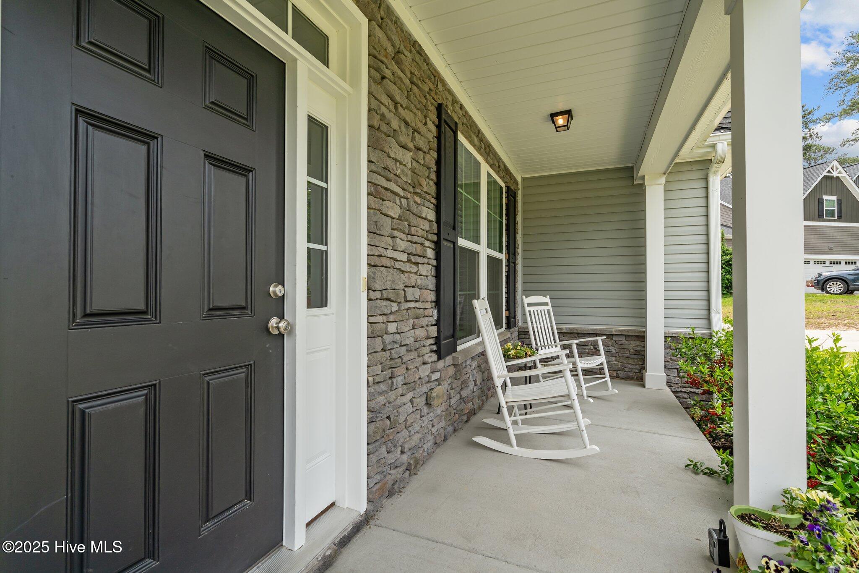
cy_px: 286
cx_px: 430
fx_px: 382
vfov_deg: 73.7
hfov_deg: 96.7
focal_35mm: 16
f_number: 8
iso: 400
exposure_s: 1/320
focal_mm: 16
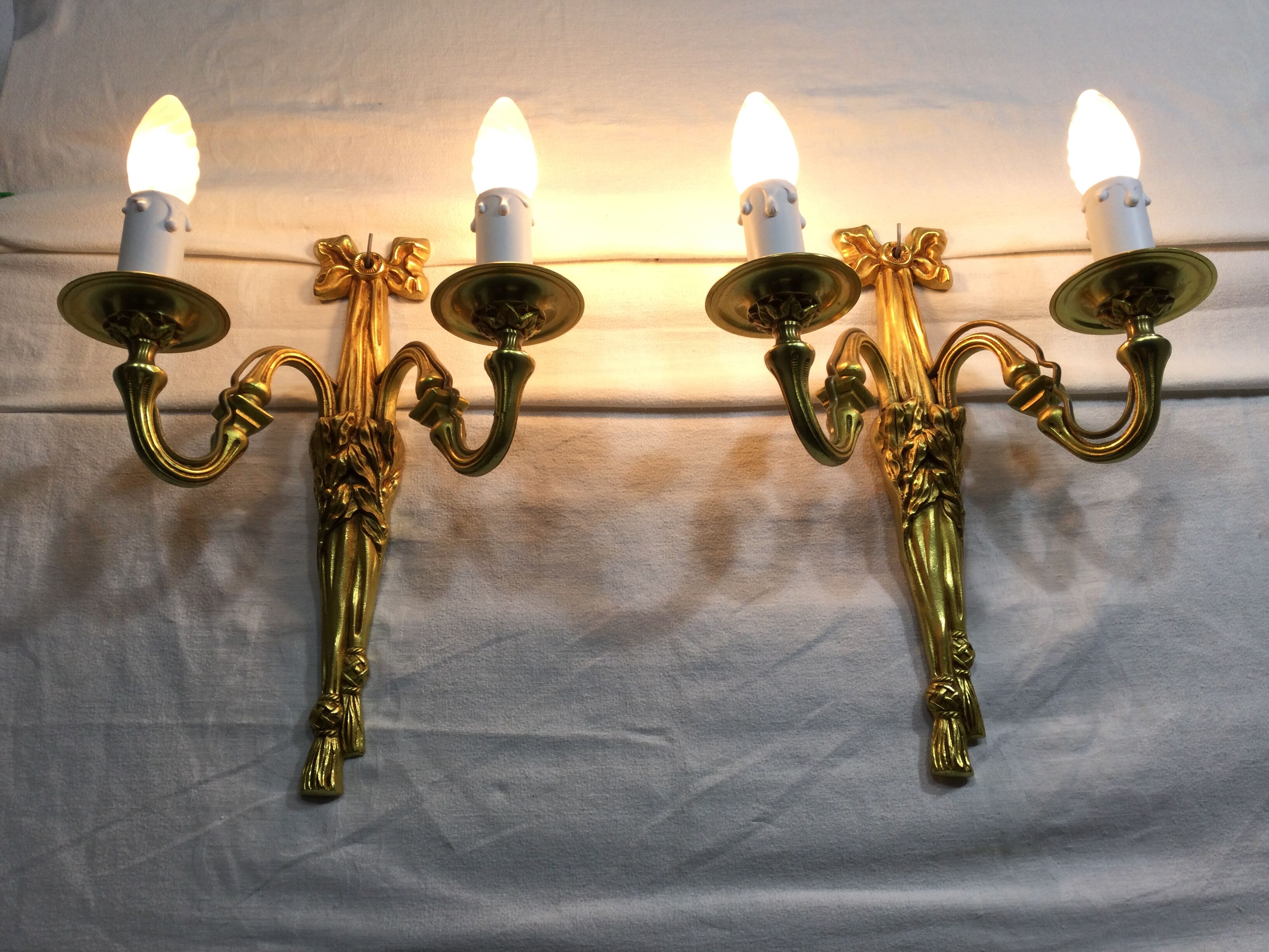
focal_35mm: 31
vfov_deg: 45.4
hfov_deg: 58.4
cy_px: 476
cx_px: 634
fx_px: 1136
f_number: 2.4
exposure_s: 1/100
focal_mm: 3.3
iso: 32
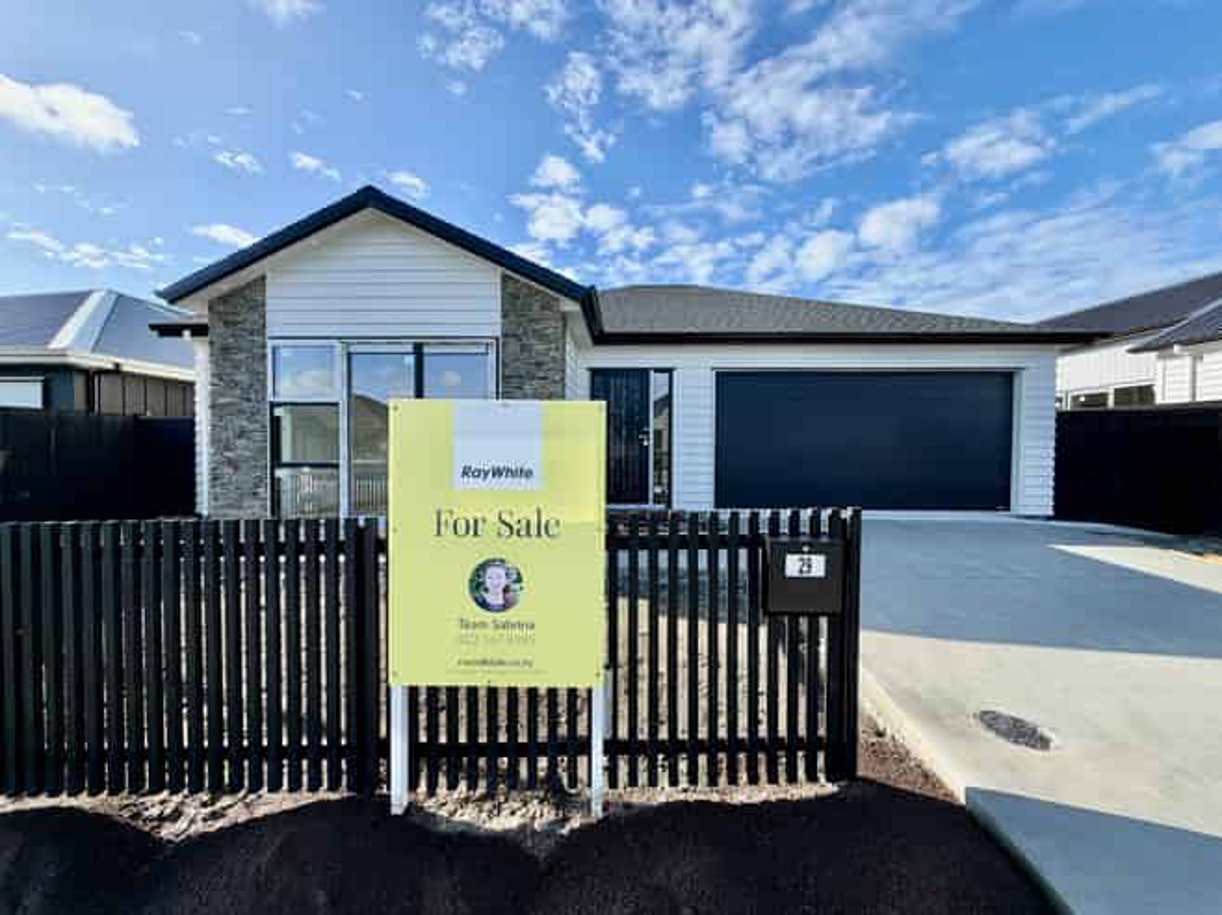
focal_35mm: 14
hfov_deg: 102.1
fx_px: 494
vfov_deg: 85.6
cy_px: 458
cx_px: 611
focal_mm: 2.22
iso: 32
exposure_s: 1/770
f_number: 2.2
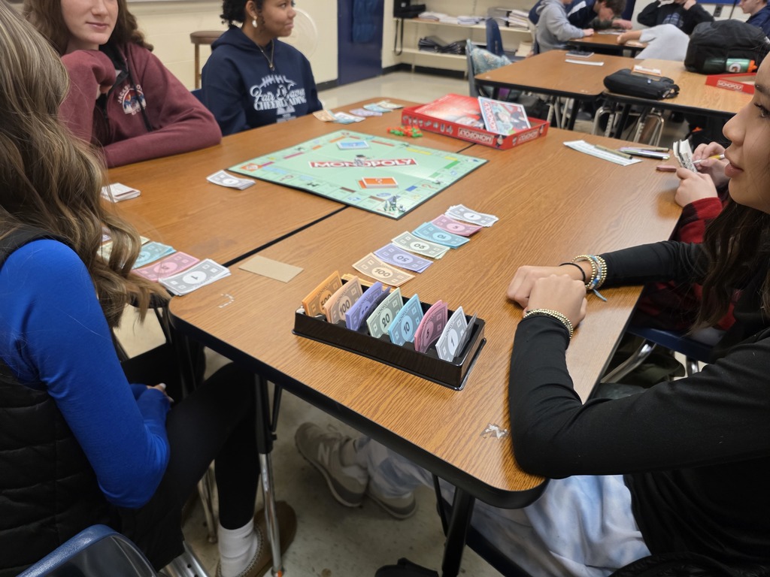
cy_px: 288
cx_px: 385
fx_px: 512
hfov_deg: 73.9
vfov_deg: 58.9
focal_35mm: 23
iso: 500
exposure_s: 1/120
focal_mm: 6.3
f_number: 1.7
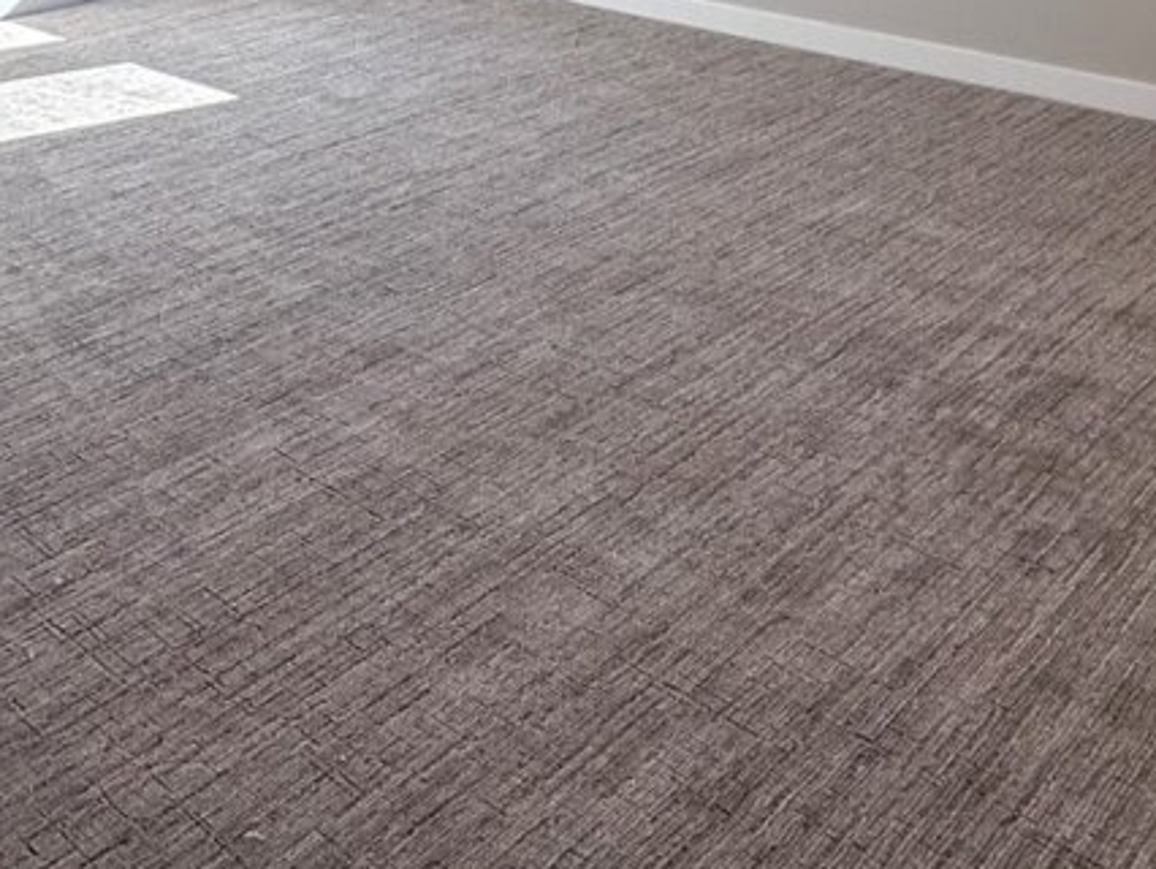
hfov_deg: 40.2
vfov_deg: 25.9
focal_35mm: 46
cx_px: 312
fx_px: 1537
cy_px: -323
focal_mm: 2.22
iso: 40
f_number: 2.2
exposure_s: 1/159
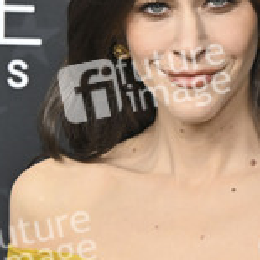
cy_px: 168
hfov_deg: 5.9
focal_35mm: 298
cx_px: 193
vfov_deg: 5.9
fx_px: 2532
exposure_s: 1/320
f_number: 5.6
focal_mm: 91
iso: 1250
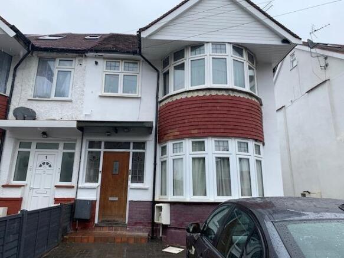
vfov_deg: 53.0
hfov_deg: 67.3
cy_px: 129
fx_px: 258
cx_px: 172
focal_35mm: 26
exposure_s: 1/749
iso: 25
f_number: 1.8
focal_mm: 4.25
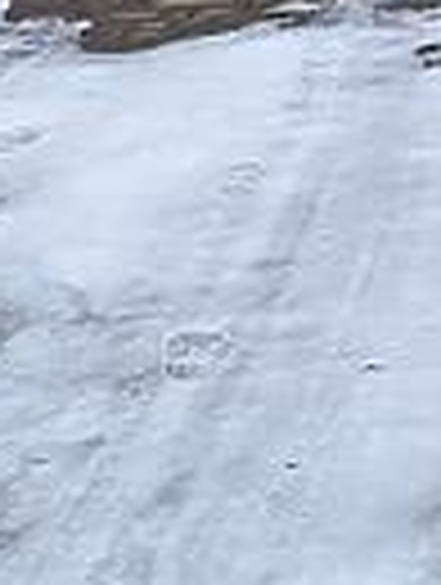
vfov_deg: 9.4
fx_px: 3251
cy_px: -716
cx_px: 148
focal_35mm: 192
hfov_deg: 7.8
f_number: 1.68
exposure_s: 1/725
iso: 27
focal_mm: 6.9
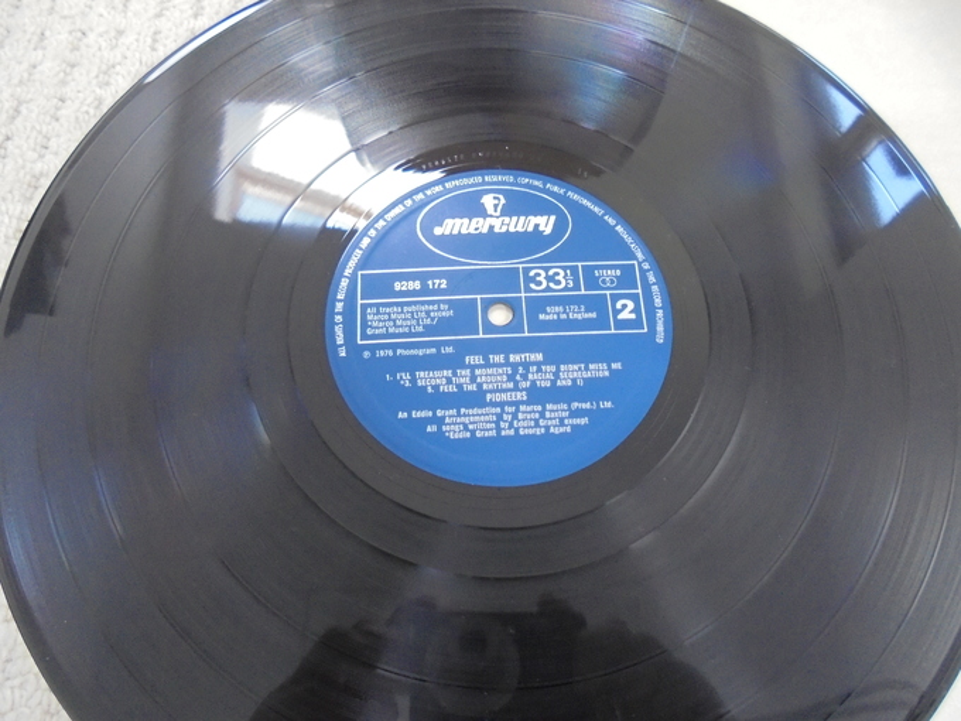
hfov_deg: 67.3
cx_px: 480
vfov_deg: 53.1
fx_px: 722
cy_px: 360
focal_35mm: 26
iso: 400
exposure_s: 1/30
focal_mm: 4.6
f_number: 3.5
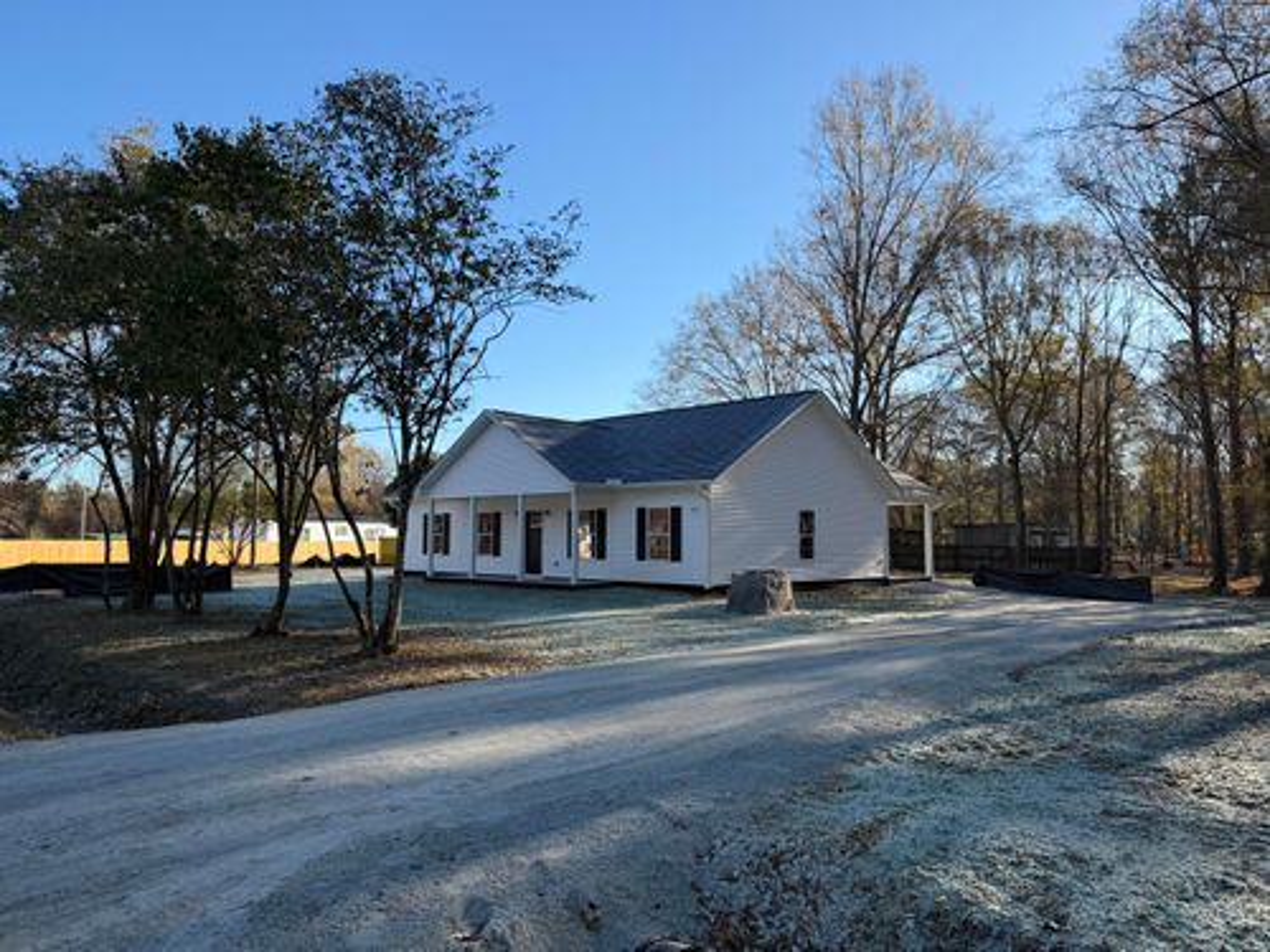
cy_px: 476
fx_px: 881
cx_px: 635
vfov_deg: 56.8
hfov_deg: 71.6
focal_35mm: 24
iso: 80
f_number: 1.78
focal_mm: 6.76
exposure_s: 1/2053
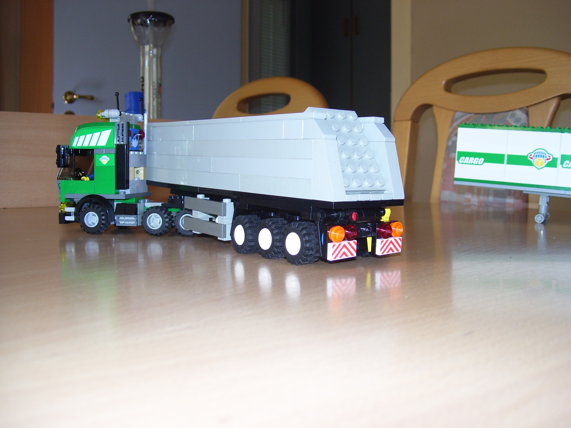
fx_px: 594
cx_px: 286
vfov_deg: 39.7
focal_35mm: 36
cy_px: 214
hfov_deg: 51.4
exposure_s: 1/60
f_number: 2.7
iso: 80
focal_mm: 6
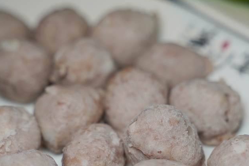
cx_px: 135
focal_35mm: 143
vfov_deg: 9.6
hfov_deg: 14.3
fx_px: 989
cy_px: 109
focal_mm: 75
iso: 125
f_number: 4
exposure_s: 1/80
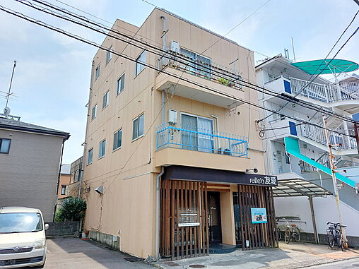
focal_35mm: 24
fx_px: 249
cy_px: 134
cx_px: 180
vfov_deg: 56.8
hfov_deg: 71.6
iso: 25
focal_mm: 5.23
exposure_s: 1/706
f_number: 1.8
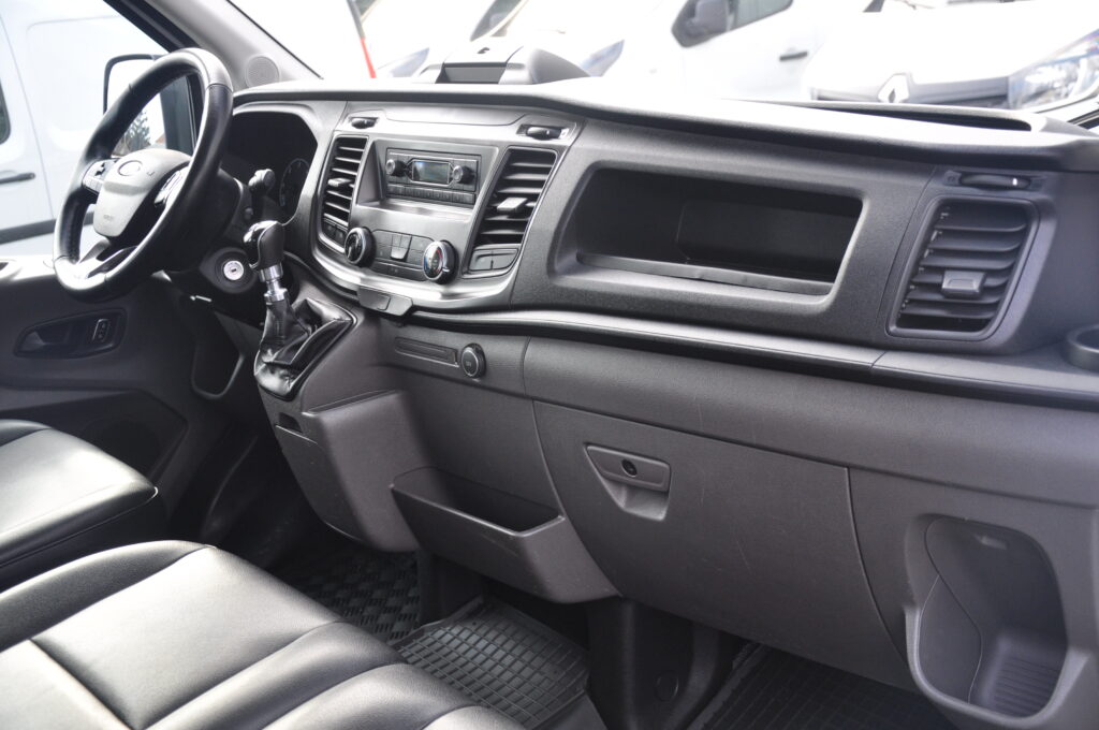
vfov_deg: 34.1
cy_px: 365
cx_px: 550
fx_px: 1189
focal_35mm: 39
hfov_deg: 49.6
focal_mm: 26
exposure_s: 1/60
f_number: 4
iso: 400
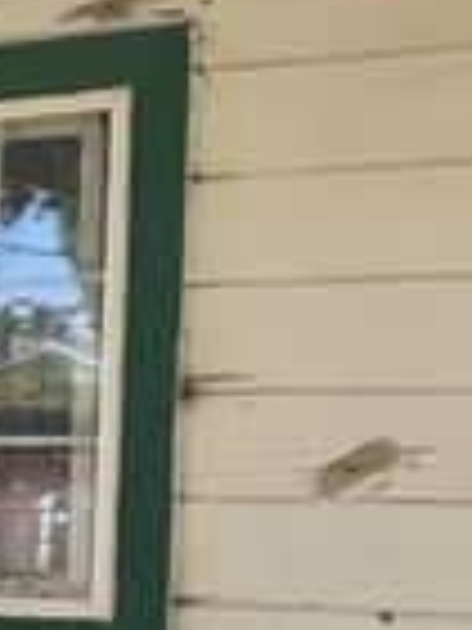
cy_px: 639
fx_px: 2073
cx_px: -634
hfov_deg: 11.1
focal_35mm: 114
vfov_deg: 16.9
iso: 80
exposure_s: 1/678
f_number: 1.78
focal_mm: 6.76
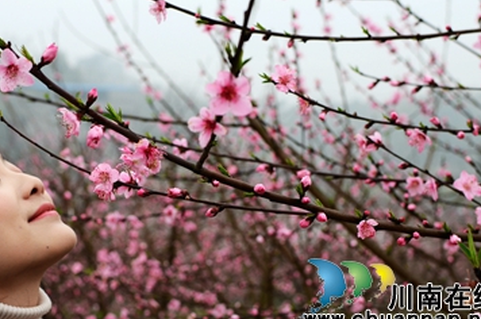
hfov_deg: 27.4
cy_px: 118
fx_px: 983
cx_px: 197
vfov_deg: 18.4
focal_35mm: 74
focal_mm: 35
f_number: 3.5
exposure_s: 1/500
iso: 400
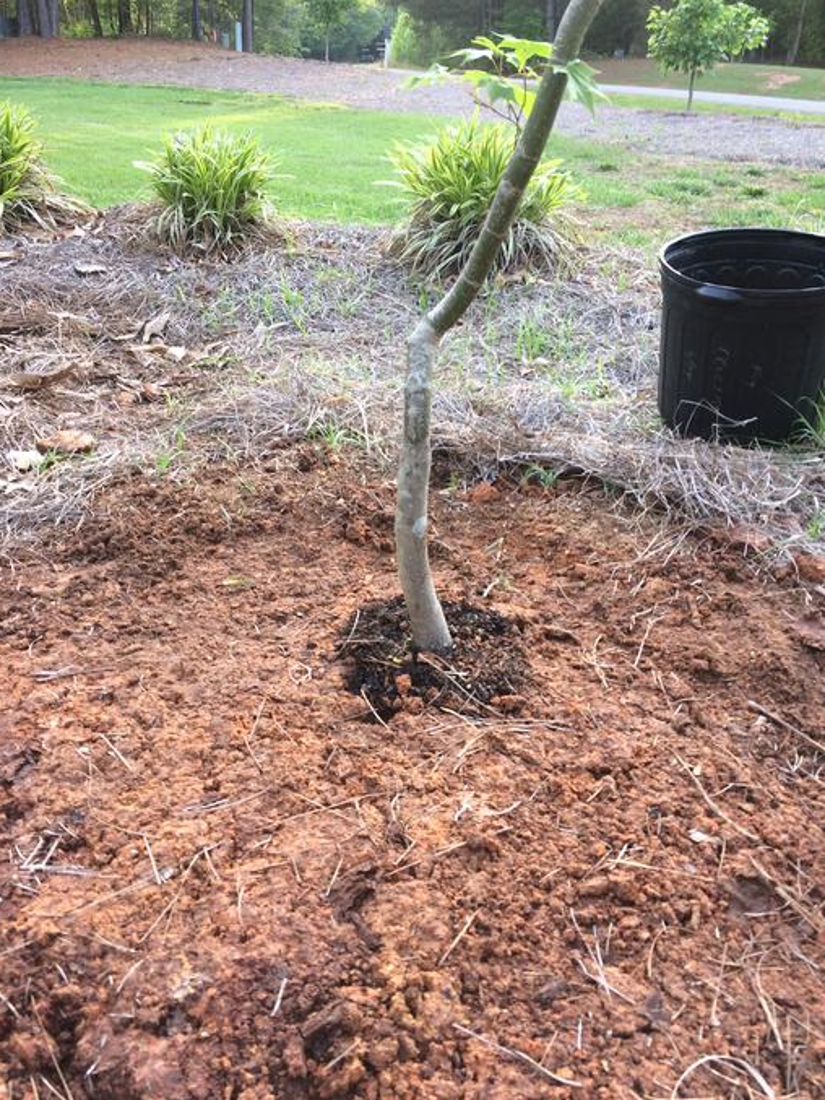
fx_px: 953
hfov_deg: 46.8
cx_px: 421
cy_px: 567
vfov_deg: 59.9
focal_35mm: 30
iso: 64
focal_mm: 4.15
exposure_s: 1/120
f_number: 2.2
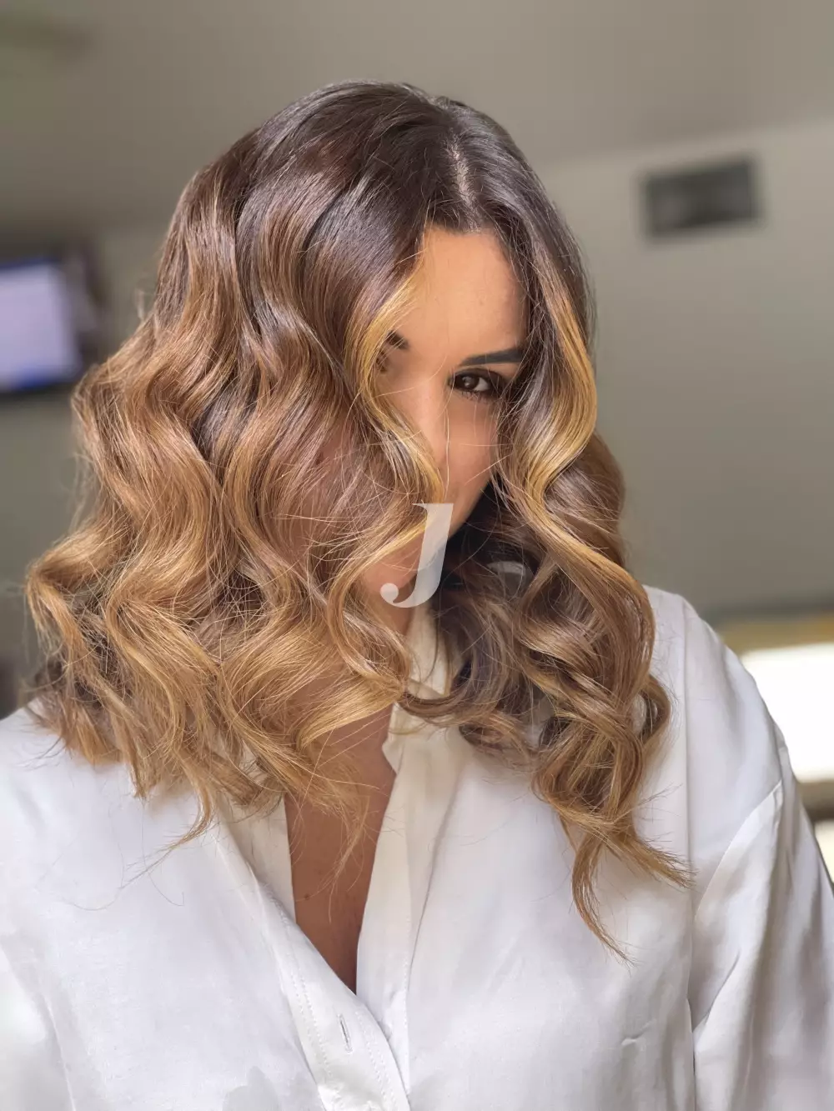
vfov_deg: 30.3
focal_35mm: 64
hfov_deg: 22.9
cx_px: 417
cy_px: 556
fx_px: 2056
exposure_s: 1/121
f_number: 2.2
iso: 160
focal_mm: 7.5
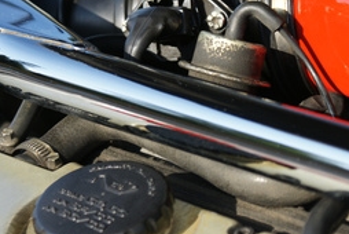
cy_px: 64
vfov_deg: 7.9
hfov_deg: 11.7
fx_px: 1698
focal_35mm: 175
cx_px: 280
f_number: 6.3
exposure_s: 1/125
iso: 200
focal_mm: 70
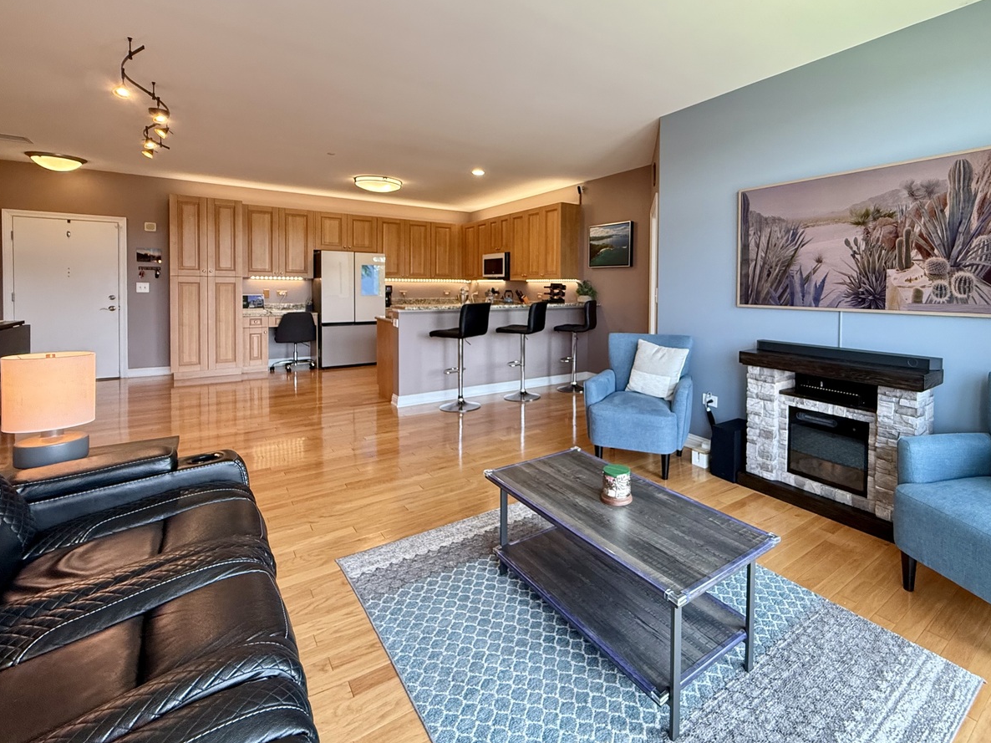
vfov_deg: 73.9
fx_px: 487
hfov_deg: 89.9
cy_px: 297
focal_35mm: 17
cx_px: 592
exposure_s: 1/100
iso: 320
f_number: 2.2
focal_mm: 2.22
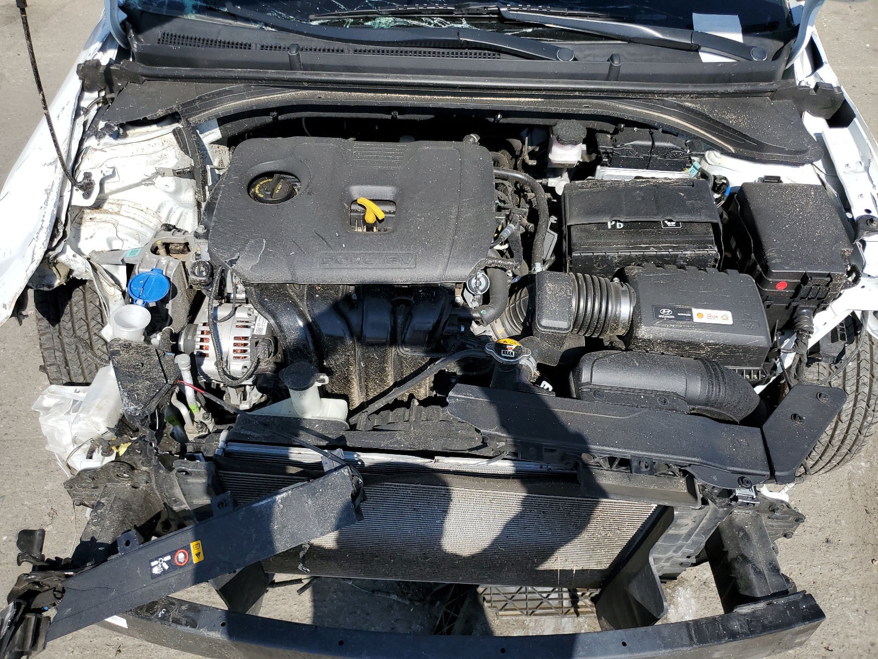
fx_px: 659
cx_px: 439
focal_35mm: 26
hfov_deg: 67.3
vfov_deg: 53.1
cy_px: 330
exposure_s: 1/3333
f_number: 1.5
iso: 50
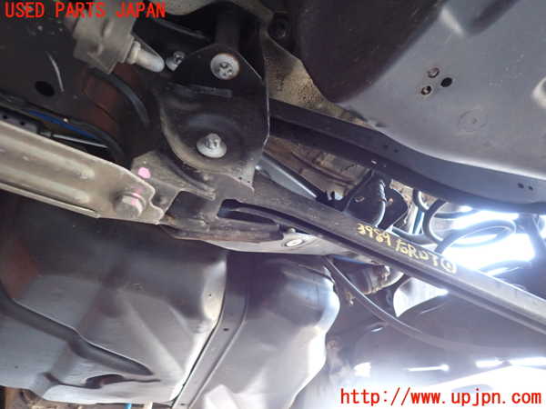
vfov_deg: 54.9
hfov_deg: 69.4
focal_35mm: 25
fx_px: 394
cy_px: 204
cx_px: 273
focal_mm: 4.5
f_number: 2
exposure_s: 1/30
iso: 320
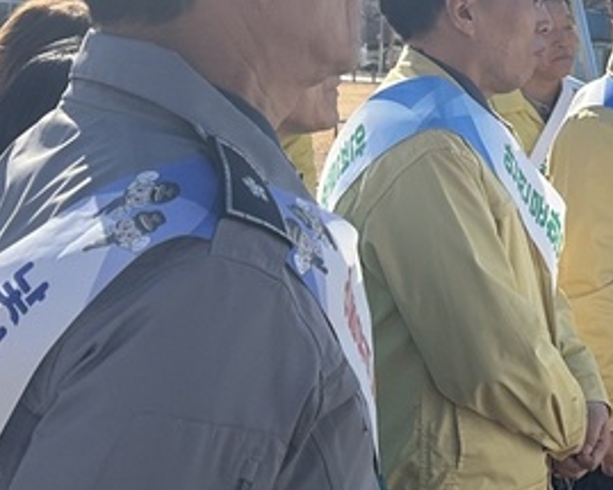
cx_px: 743
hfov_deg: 20.5
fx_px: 1578
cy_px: 52
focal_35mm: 87
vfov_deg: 17.4
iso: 80
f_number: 1.78
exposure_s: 1/7042
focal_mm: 6.86
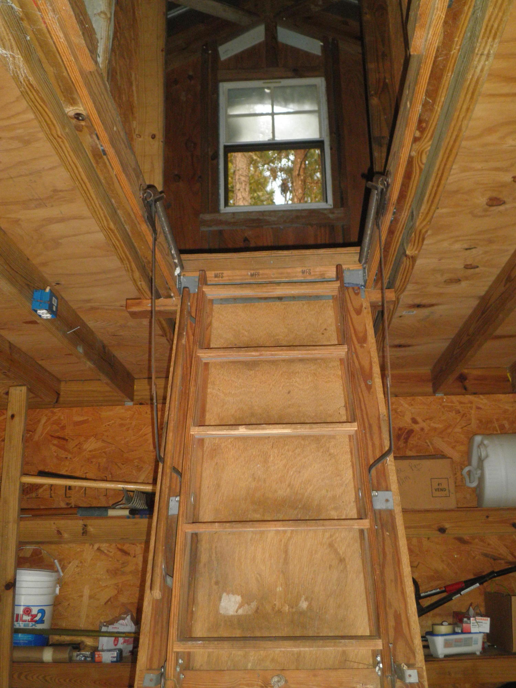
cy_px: 344
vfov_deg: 51.4
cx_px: 258
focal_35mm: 36
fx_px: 716
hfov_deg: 39.7
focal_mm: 6.4
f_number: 3.1
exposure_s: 1/50
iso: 250
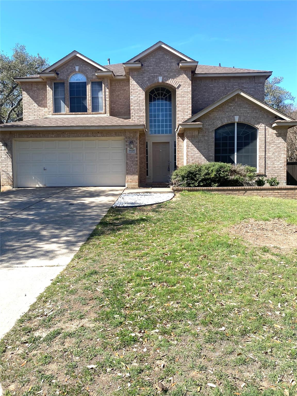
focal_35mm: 26
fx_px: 297
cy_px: 198
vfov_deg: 67.3
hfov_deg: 53.1
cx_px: 148
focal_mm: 4.25
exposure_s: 1/1779
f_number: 1.8
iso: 32
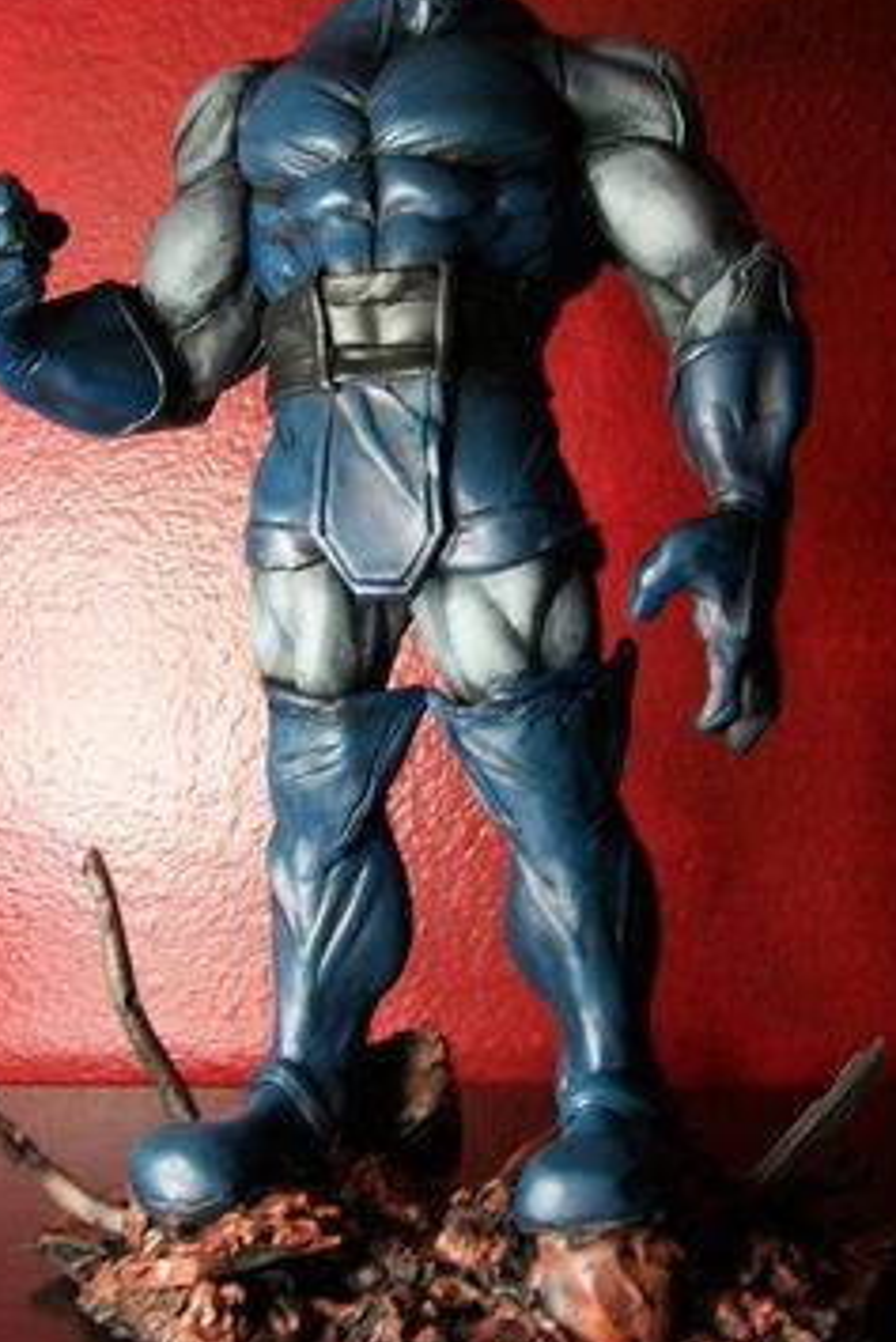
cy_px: 578
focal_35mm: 45
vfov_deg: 43.5
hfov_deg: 29.9
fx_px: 1678
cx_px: 416
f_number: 2.9
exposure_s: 1/20
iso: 160
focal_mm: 5.7
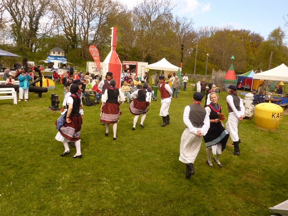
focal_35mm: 26
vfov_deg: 53.1
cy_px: 107
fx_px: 216
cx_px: 140
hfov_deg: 67.3
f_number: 4
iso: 80
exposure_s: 1/200
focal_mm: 4.1
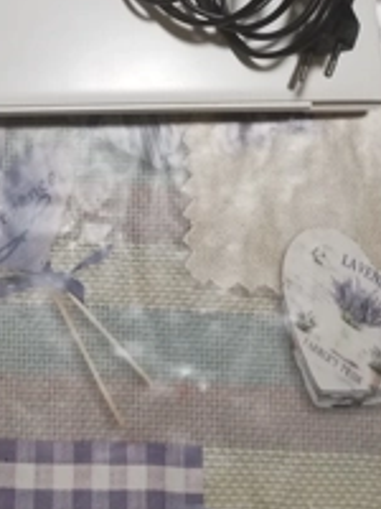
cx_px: 23
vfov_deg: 34.5
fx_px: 763
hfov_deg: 26.9
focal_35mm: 52
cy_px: 41
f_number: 1.8
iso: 345
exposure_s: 1/20
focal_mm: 4.25
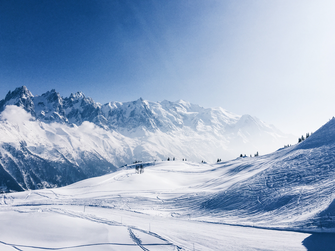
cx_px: 166
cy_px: 122
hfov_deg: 60.0
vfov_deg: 46.8
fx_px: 290
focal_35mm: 30
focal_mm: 4.15
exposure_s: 1/6993
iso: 25
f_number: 2.2
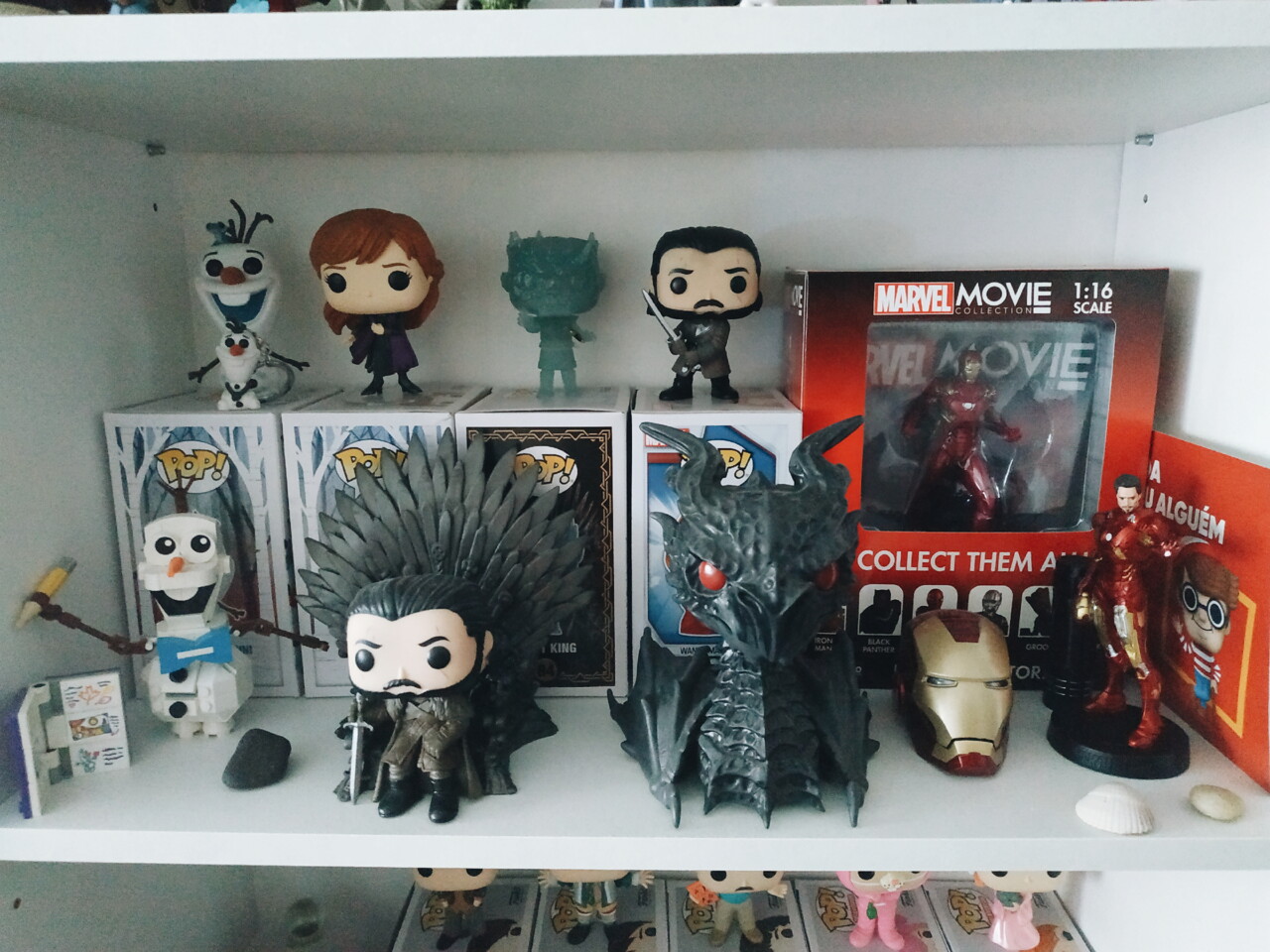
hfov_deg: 71.6
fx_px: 881
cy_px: 476
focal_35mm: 24
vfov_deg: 56.8
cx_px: 635
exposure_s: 1/14
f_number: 1.9
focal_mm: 3.94
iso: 6400
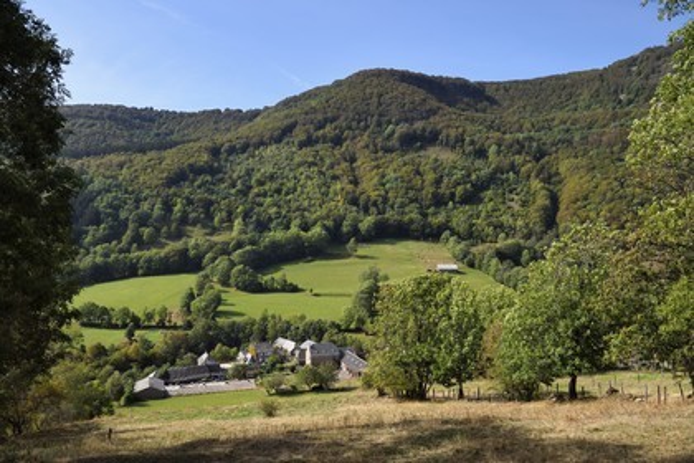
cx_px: 347
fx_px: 578
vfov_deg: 43.6
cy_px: 232
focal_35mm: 30
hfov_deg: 61.9
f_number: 10
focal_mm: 30
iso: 200
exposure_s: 1/250
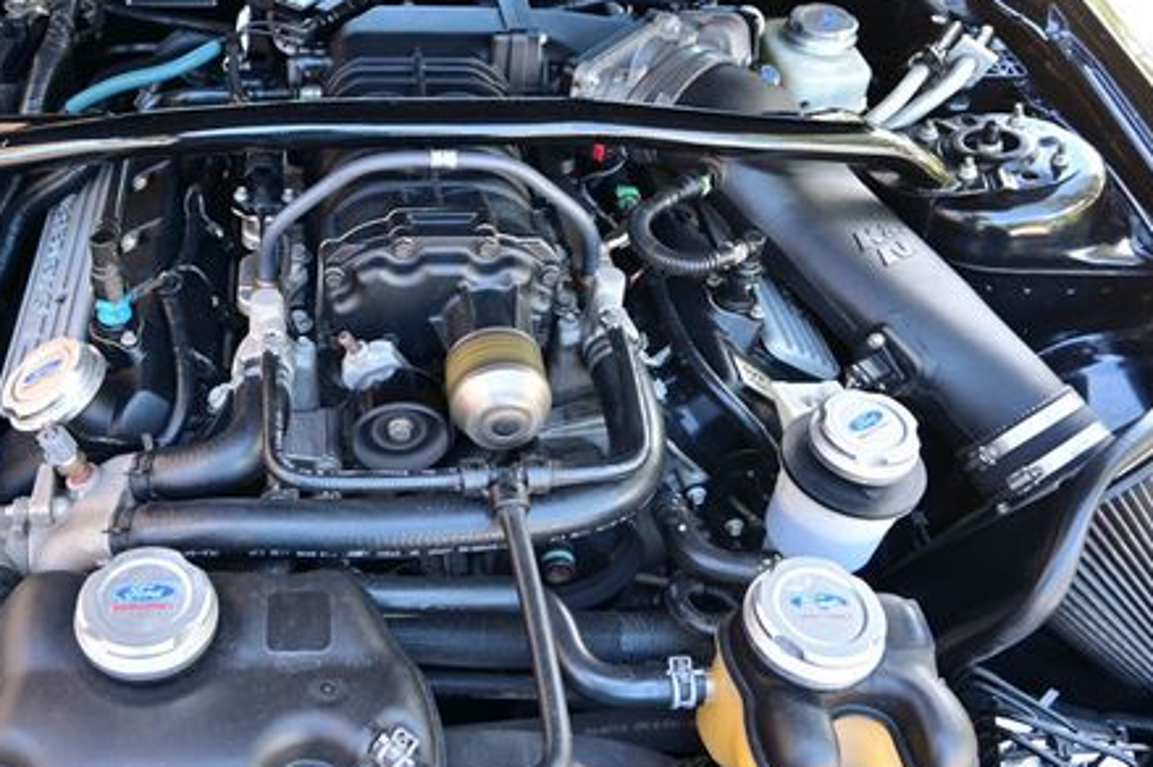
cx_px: 404
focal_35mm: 35
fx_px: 1120
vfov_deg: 37.8
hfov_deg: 53.6
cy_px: 355
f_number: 3.5
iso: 100
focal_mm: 16
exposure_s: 1/40
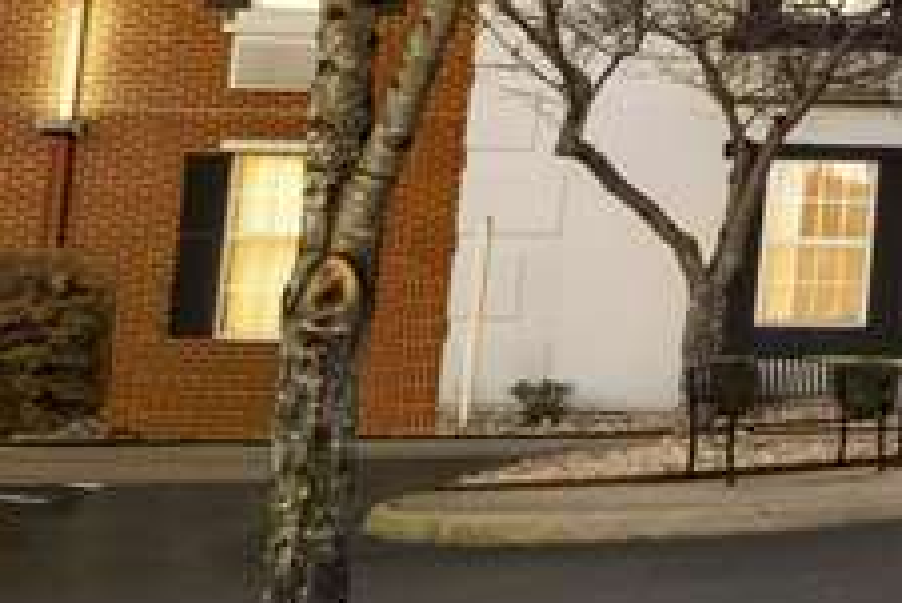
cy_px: -120
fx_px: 2332
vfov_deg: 14.3
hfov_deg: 16.4
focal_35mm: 93
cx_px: 1832
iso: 320
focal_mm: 14
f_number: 16
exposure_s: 2
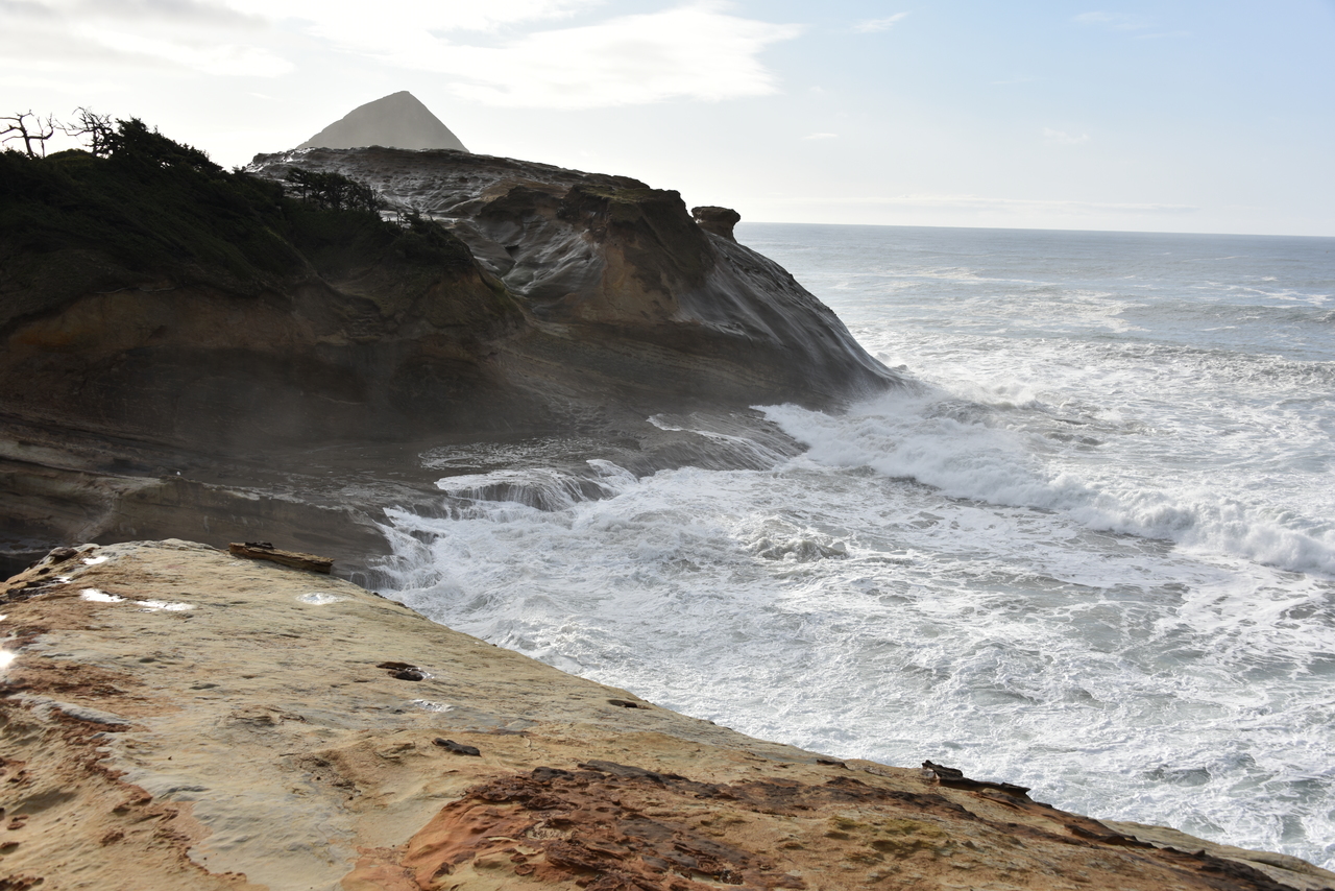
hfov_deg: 53.1
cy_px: 446
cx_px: 668
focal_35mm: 36
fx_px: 1335
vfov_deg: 36.9
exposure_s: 1/320
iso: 100
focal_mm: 36
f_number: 9
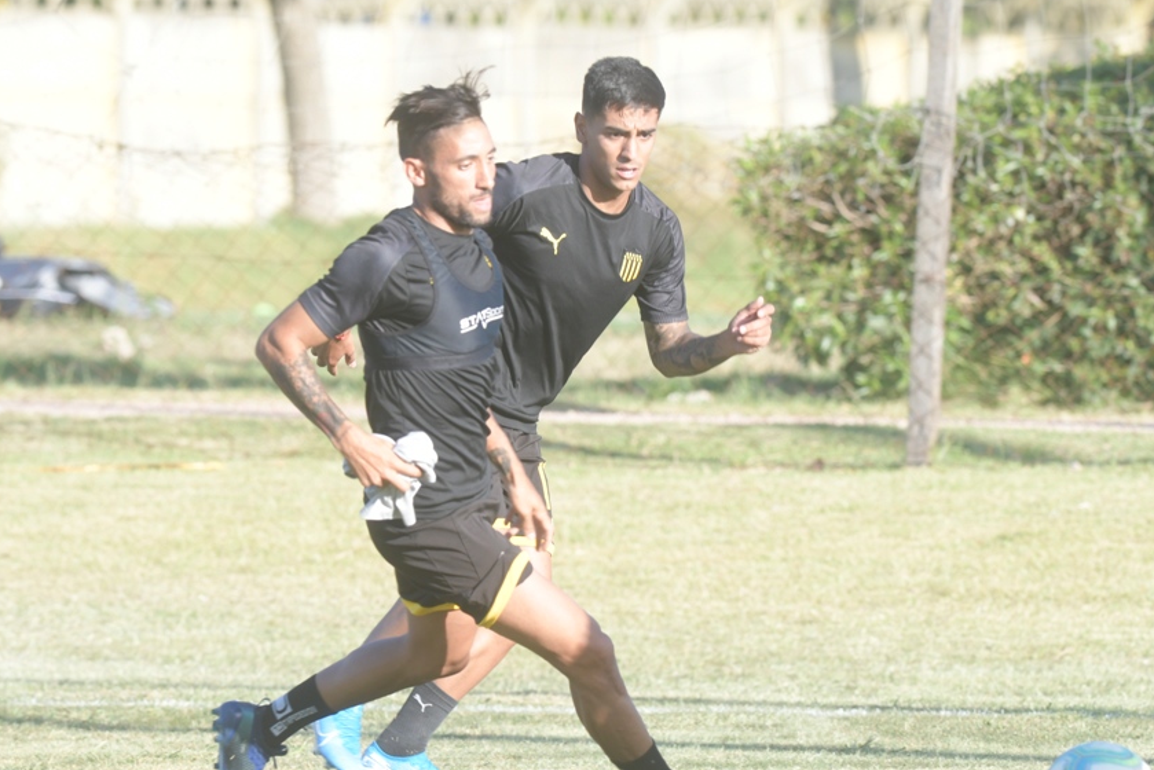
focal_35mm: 549
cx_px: 590
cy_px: 452
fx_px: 17604
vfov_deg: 2.5
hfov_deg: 3.8
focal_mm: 300
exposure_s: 1/500
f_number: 7.1
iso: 400
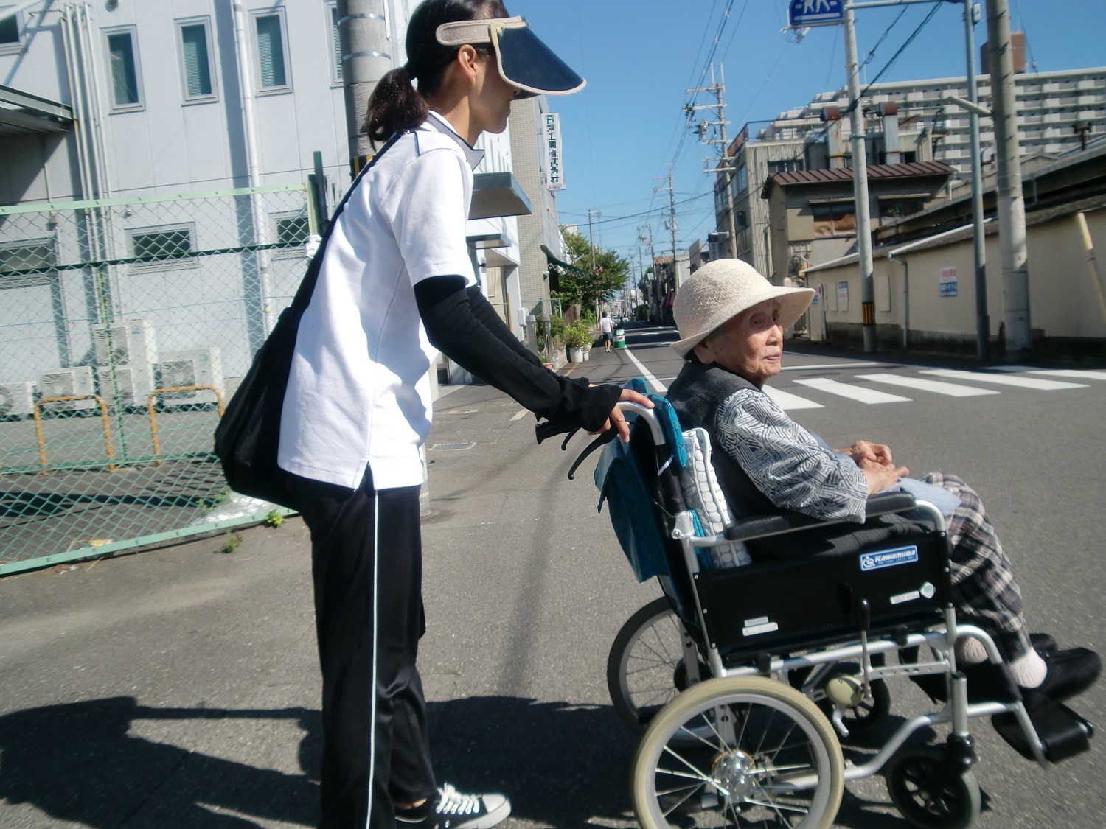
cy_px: 414
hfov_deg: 63.4
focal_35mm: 28
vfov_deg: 49.7
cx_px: 553
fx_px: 895
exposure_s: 1/200
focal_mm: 4.65
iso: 64
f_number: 7.8
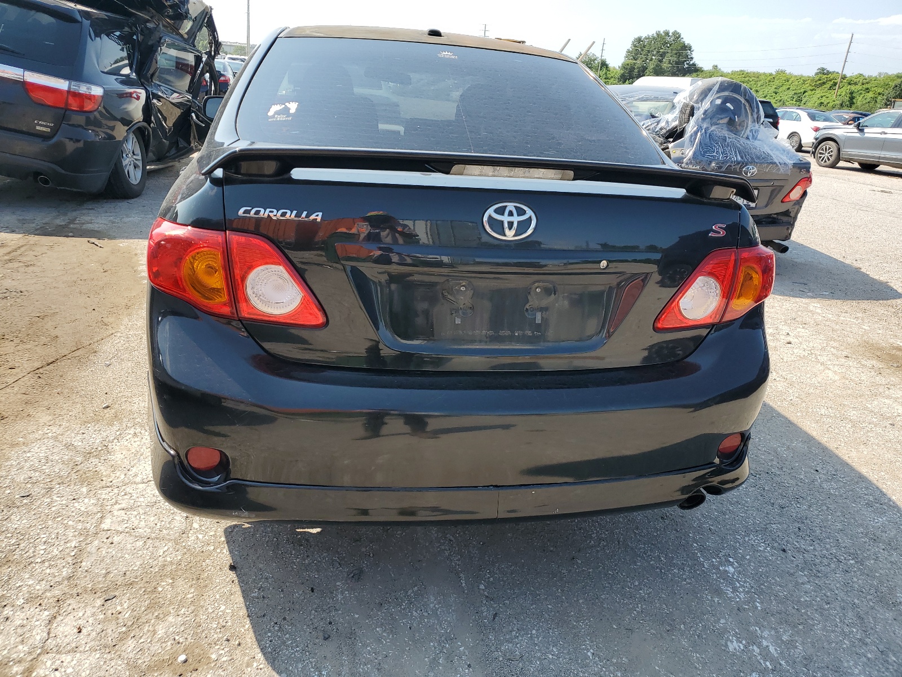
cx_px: 451
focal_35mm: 26
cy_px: 338
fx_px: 677
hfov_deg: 67.3
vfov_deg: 53.1
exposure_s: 1/1667
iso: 50
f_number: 1.5
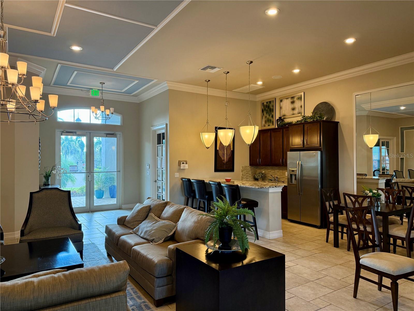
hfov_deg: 71.6
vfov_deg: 56.8
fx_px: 287
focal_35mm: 24
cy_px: 156
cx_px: 207
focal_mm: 6.76
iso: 200
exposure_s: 1/120
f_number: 1.78
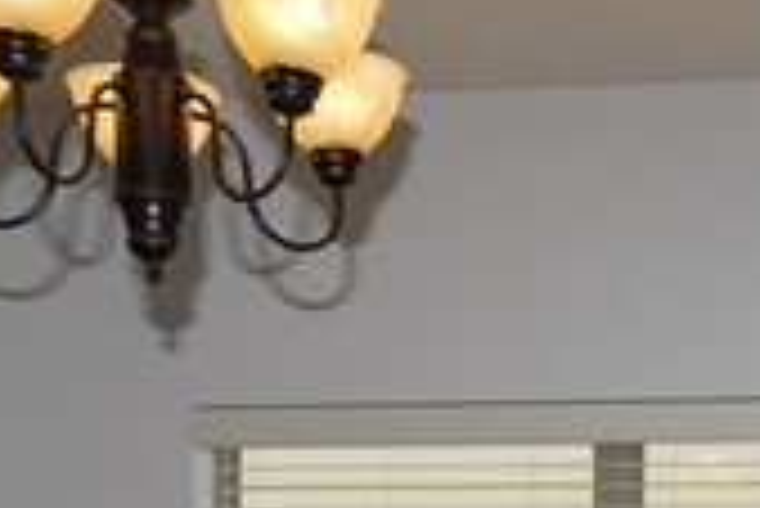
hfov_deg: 25.4
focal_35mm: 72
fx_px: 1521
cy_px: 695
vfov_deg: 17.6
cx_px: 895
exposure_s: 1/160
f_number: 4
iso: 320
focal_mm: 13
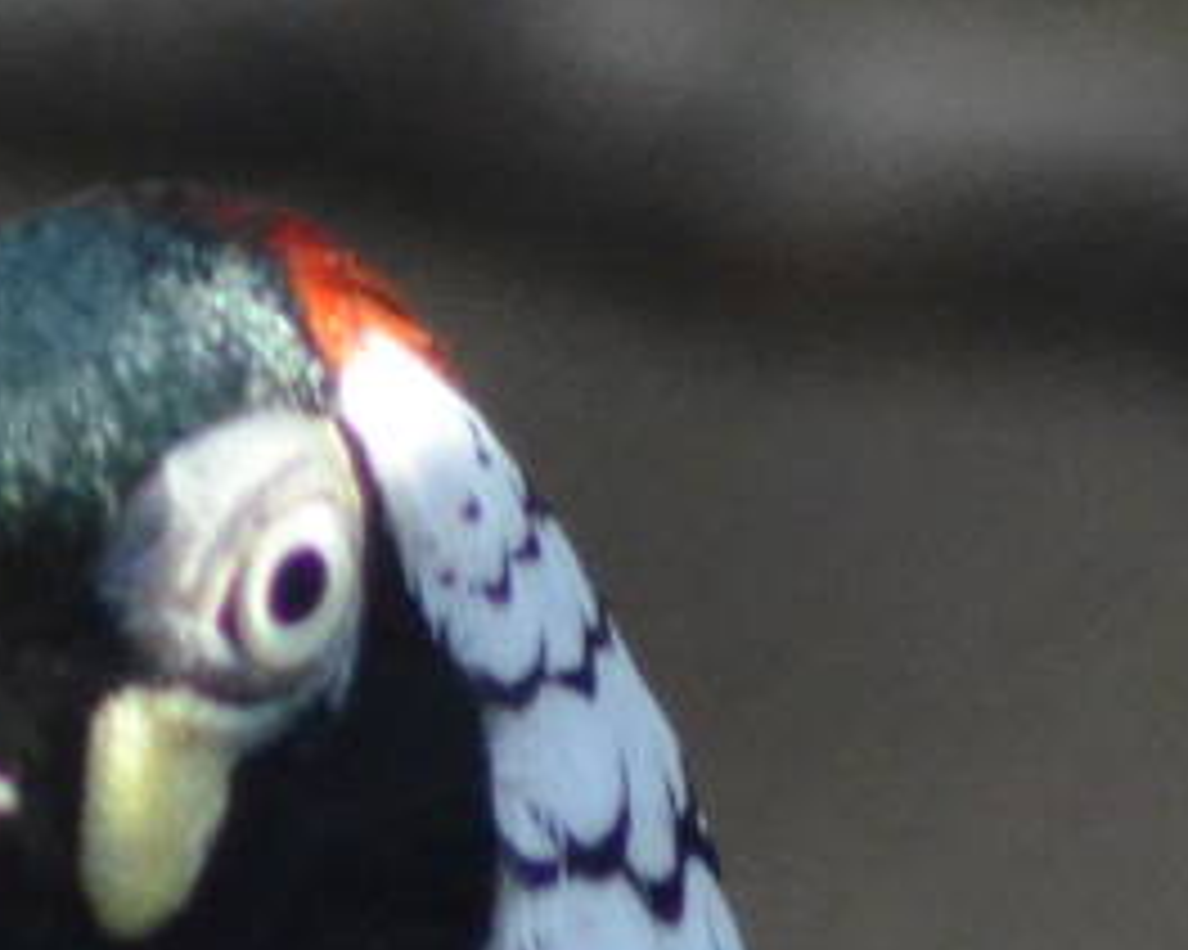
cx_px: 216
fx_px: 89801
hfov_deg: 0.8
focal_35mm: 2555
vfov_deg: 0.6
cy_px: 1729
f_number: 5.6
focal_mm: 300
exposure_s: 1/320
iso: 3200
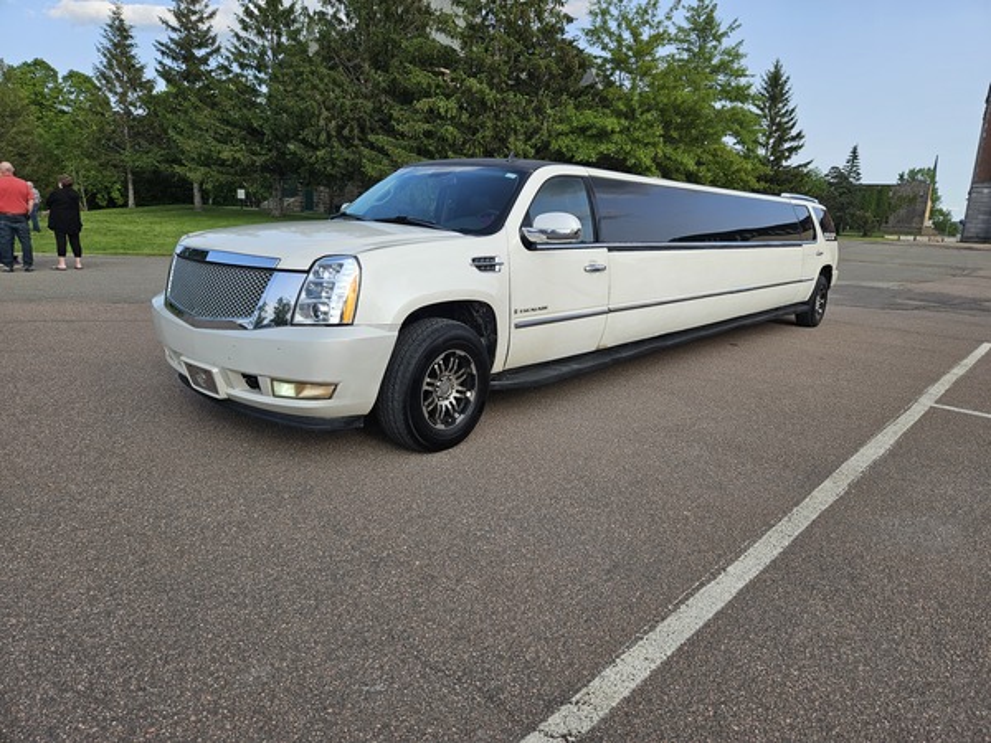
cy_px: 372
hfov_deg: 73.9
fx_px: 658
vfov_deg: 58.9
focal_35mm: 23
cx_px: 496
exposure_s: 1/1311
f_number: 1.8
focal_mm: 5.4
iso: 40
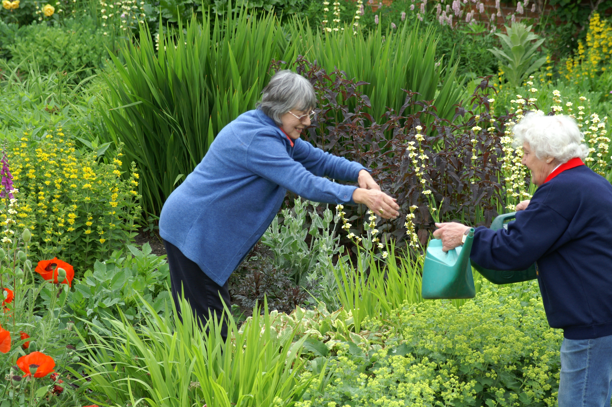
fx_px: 2675
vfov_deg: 8.7
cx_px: 306
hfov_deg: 13.1
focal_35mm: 158
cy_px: 204
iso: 250
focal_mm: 105
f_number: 5.6
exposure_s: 1/250
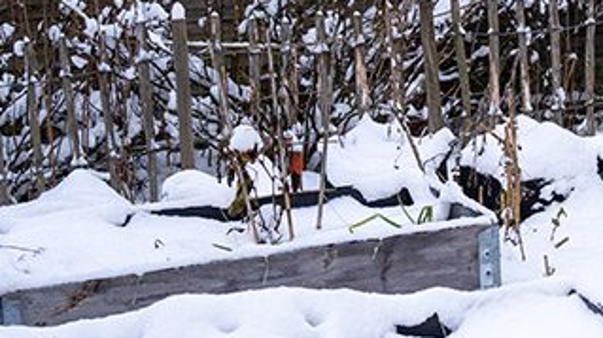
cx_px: 930
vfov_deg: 13.0
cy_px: 335
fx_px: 1470
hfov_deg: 19.8
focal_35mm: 92
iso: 640
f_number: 4
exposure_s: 1/2000
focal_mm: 28
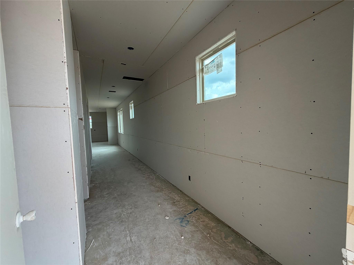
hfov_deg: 102.1
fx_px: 143
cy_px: 132
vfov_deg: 85.7
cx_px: 177
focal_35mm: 14
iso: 64
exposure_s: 1/121
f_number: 2.2
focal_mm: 2.22
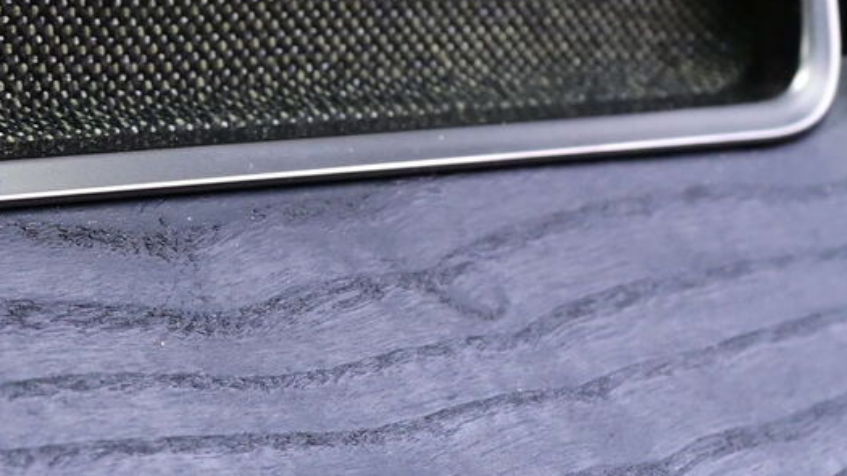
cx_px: 862
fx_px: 3163
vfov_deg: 8.6
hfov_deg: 15.0
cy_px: 144
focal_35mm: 141
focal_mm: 24.5
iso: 400
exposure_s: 1/160
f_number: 6.3
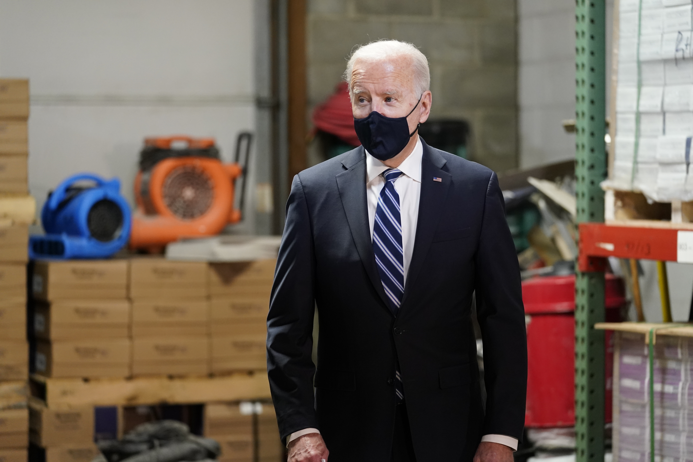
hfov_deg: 16.8
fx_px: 2348
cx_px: 346
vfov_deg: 11.2
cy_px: 231
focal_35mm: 122
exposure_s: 1/400
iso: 4000
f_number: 2.8
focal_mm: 122
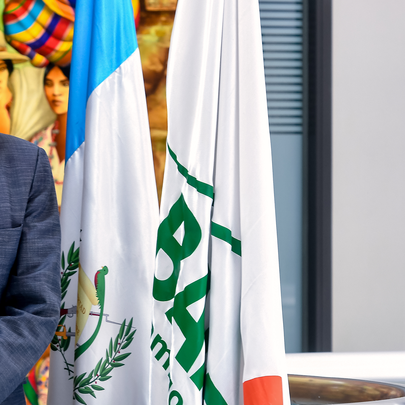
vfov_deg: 4.4
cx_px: 25
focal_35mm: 402
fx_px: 5321
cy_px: 199
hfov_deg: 4.4
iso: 500
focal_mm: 140
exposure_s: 1/60
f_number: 4
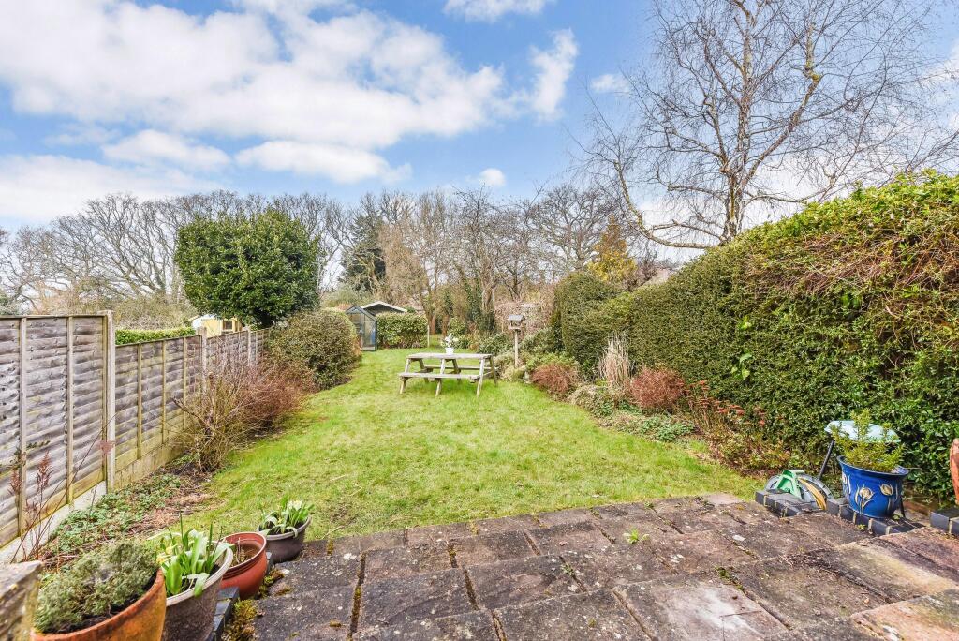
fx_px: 373
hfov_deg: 104.2
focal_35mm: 14
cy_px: 320
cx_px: 480
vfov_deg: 81.3
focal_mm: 14
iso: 640
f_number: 9
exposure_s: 1/400
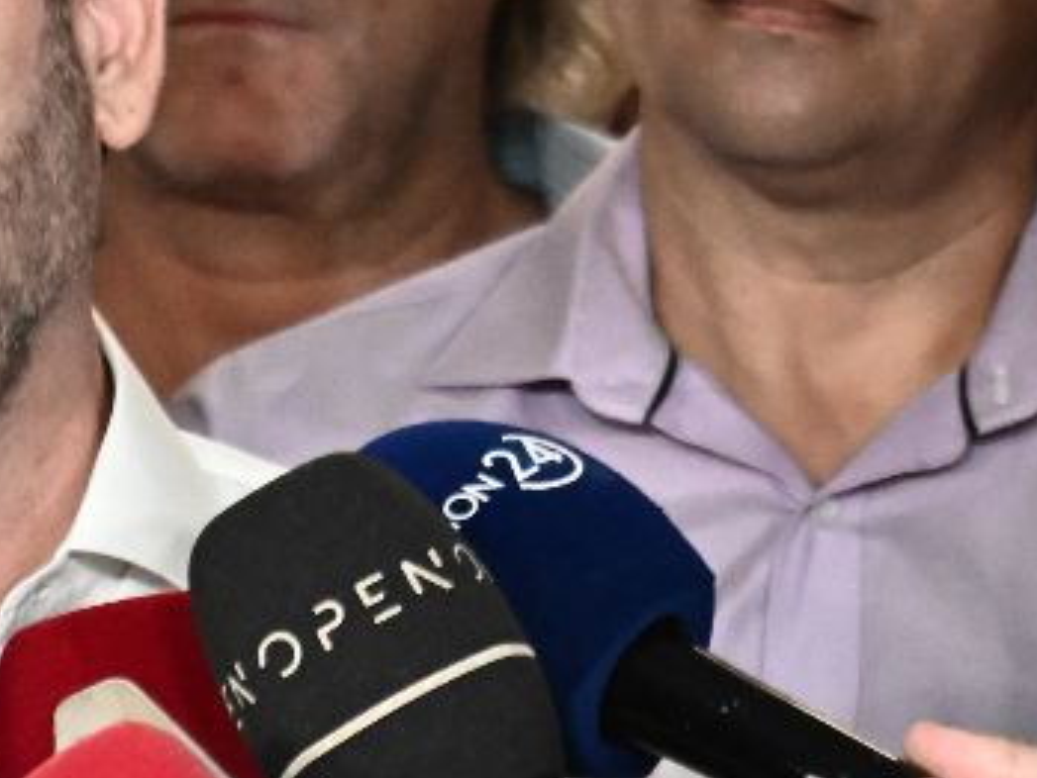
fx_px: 10399
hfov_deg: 5.7
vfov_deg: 4.3
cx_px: -24
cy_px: 278
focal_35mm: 347
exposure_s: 1/500
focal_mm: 70
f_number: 4
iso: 3200
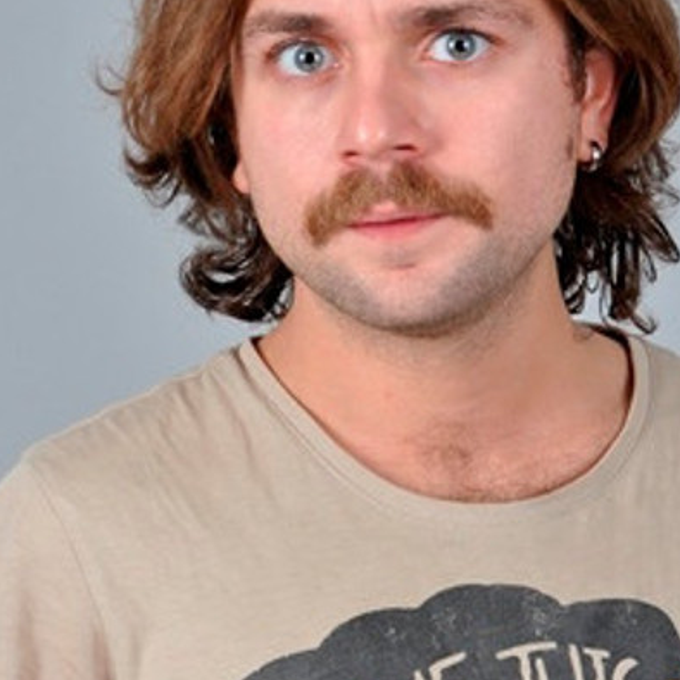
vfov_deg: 9.0
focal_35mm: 194
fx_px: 4312
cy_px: 342
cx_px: 397
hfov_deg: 9.0
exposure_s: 1/125
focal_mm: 80
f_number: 9
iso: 200
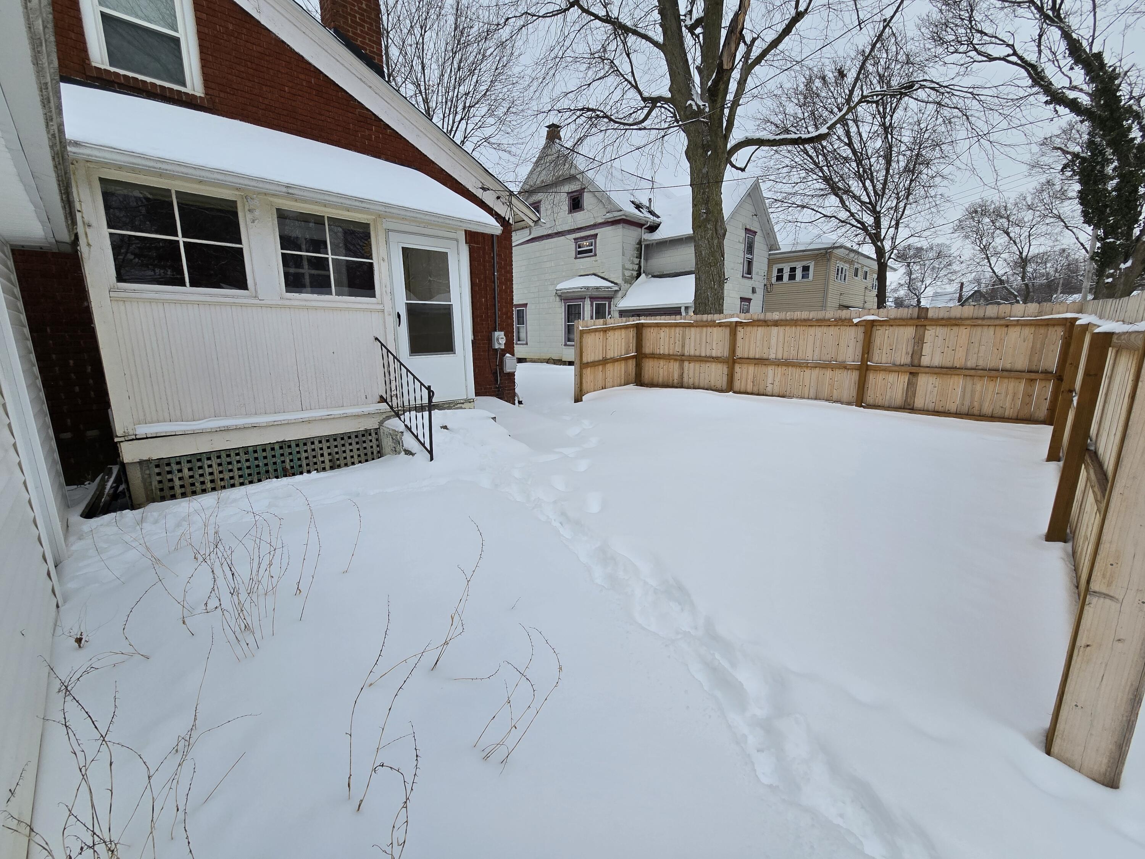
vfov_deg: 89.9
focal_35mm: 13
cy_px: 430
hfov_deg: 106.2
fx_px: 430
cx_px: 572
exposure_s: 1/1016
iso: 50
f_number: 2.2
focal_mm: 2.2
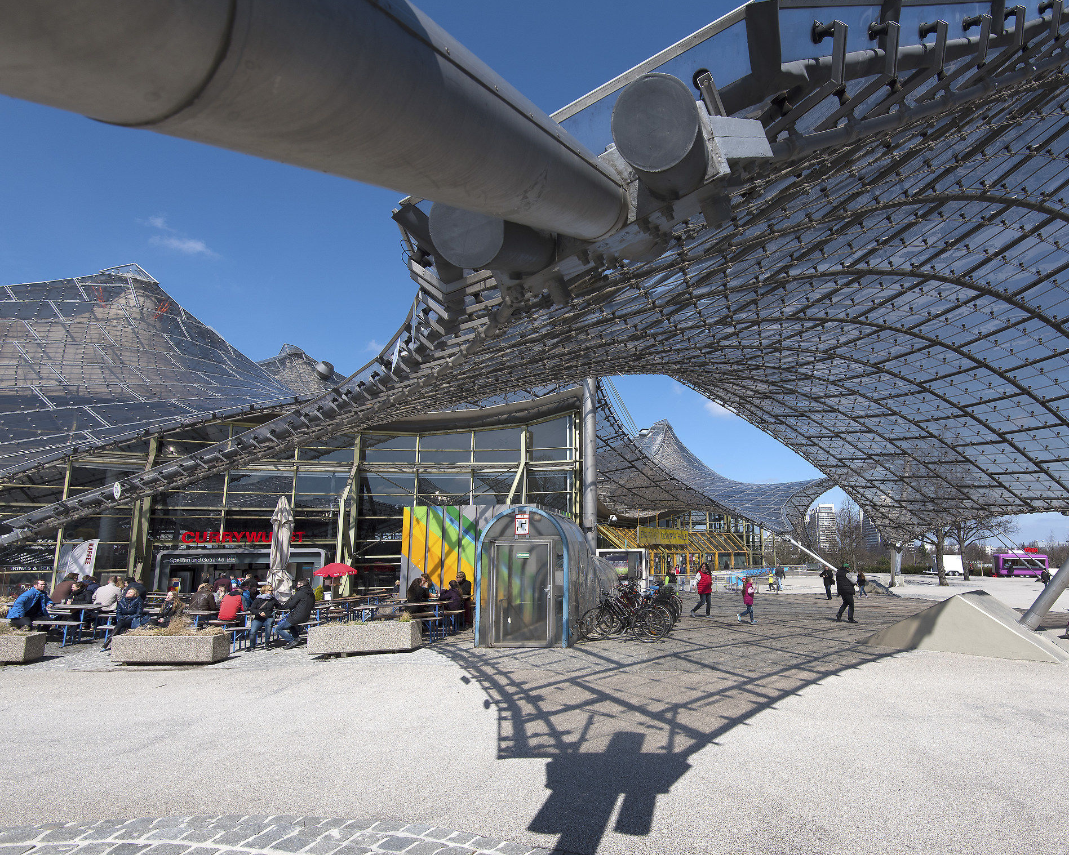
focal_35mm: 19
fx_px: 601
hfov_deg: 82.4
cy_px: 449
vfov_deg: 70.8
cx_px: 636
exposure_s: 1/1000
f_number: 8
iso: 200
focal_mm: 16
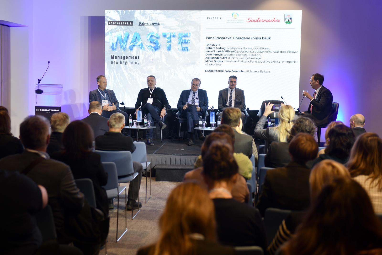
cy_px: 128
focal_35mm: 52
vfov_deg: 26.0
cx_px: 191
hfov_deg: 38.2
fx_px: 552
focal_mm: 52
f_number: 2.8
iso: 500
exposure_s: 1/250
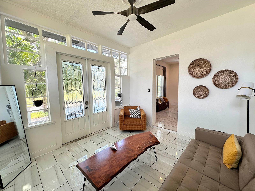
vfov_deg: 85.7
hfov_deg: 102.1
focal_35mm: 14
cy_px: 96
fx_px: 103
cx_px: 128
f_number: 2.2
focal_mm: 2.22
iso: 40
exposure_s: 1/110
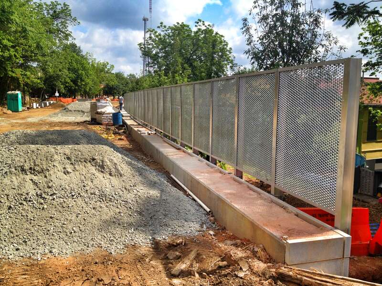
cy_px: 143
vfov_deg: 40.7
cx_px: 191
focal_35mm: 35
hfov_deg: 52.6
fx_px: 386
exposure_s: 1/1453
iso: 64
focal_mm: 4.28
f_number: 2.4
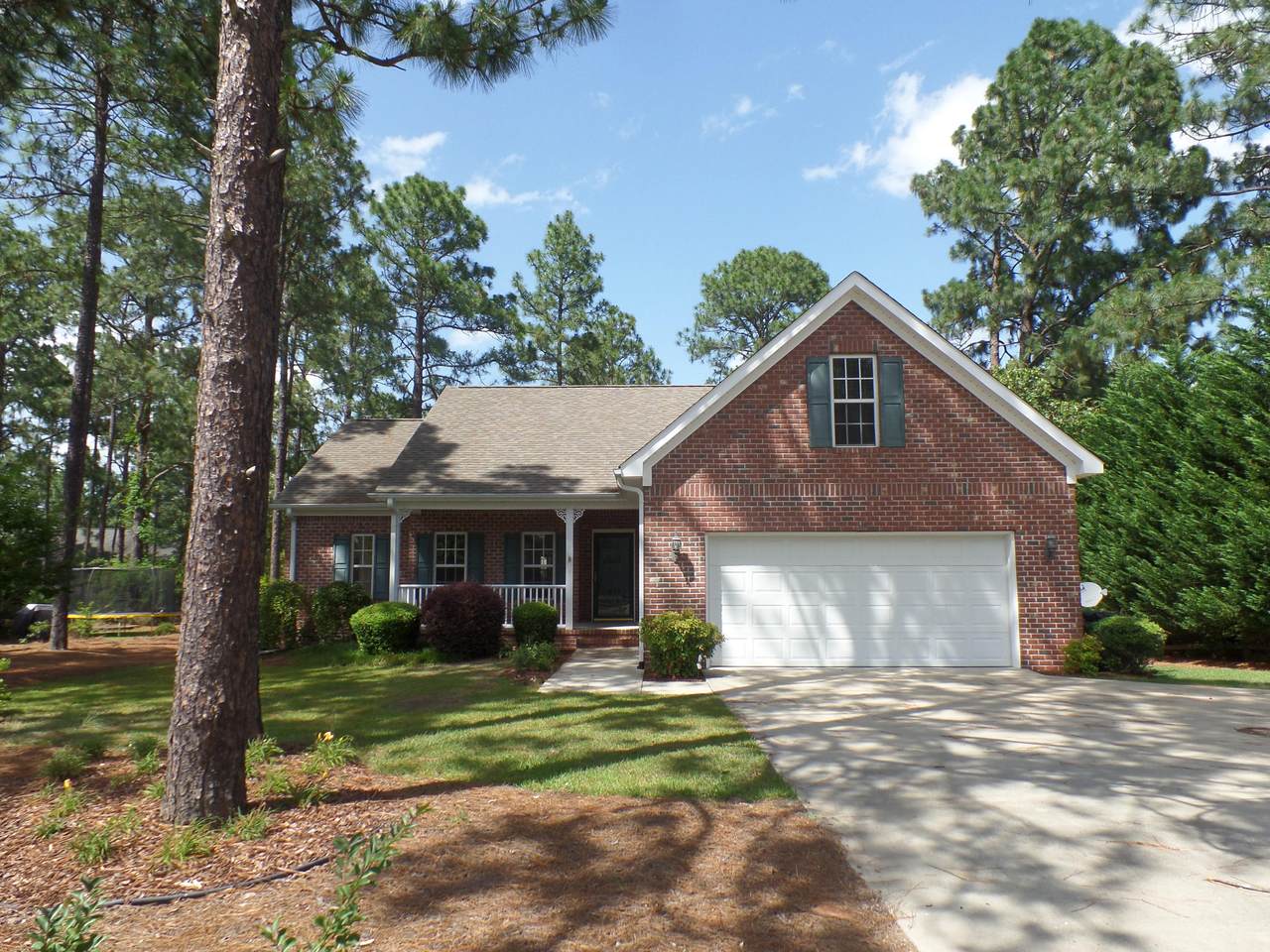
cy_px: 476
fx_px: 844
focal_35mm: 23
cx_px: 635
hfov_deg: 73.9
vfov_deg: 58.9
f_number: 3.5
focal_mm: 4.1
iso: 100
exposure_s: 1/500
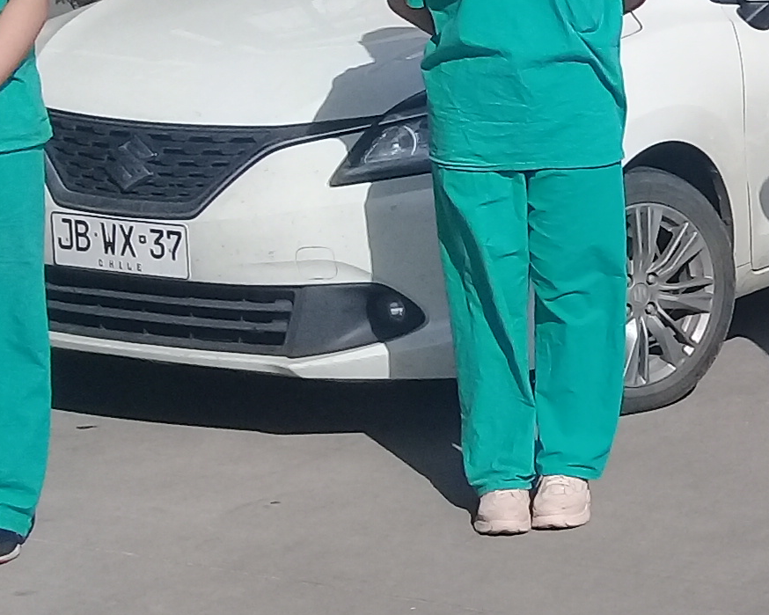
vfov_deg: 13.6
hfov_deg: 15.5
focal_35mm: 113
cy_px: 195
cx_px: 1190
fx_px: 2572
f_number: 2.2
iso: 50
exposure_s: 1/2123
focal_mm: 3.3
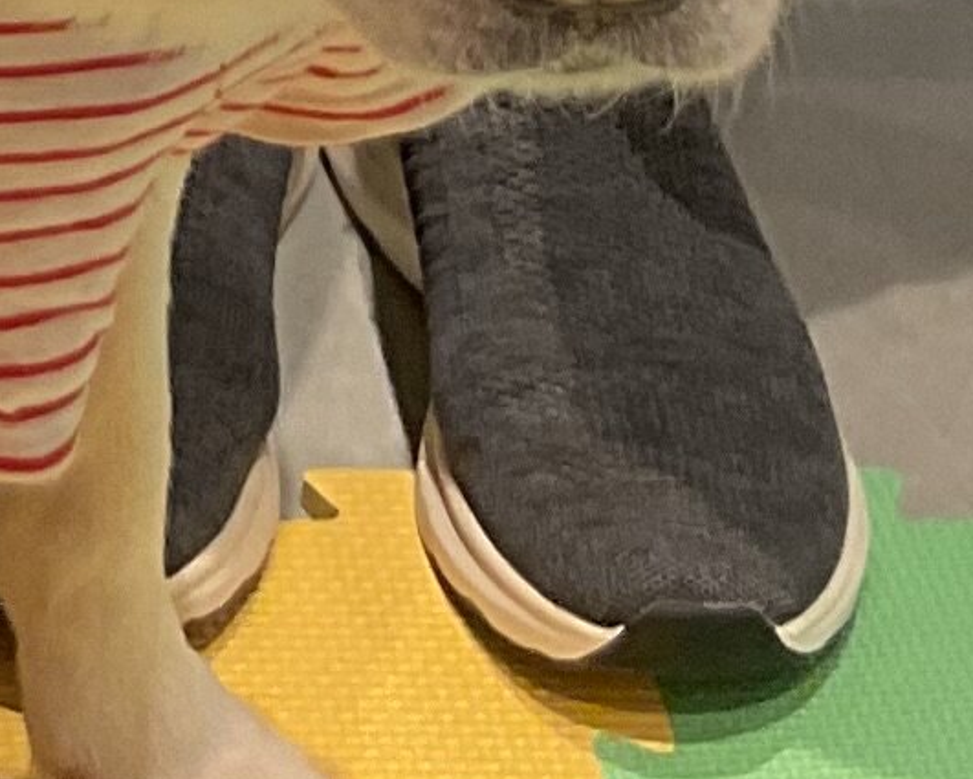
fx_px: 6193
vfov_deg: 6.5
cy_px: -1705
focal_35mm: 215
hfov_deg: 8.6
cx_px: -836
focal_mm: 3
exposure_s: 1/50
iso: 64
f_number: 1.8
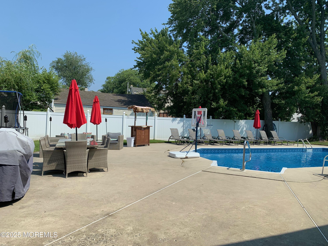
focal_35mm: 26
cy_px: 123
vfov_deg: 53.1
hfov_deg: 67.3
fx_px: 246
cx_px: 164
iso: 25
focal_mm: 4.25
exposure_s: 1/1916
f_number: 1.8
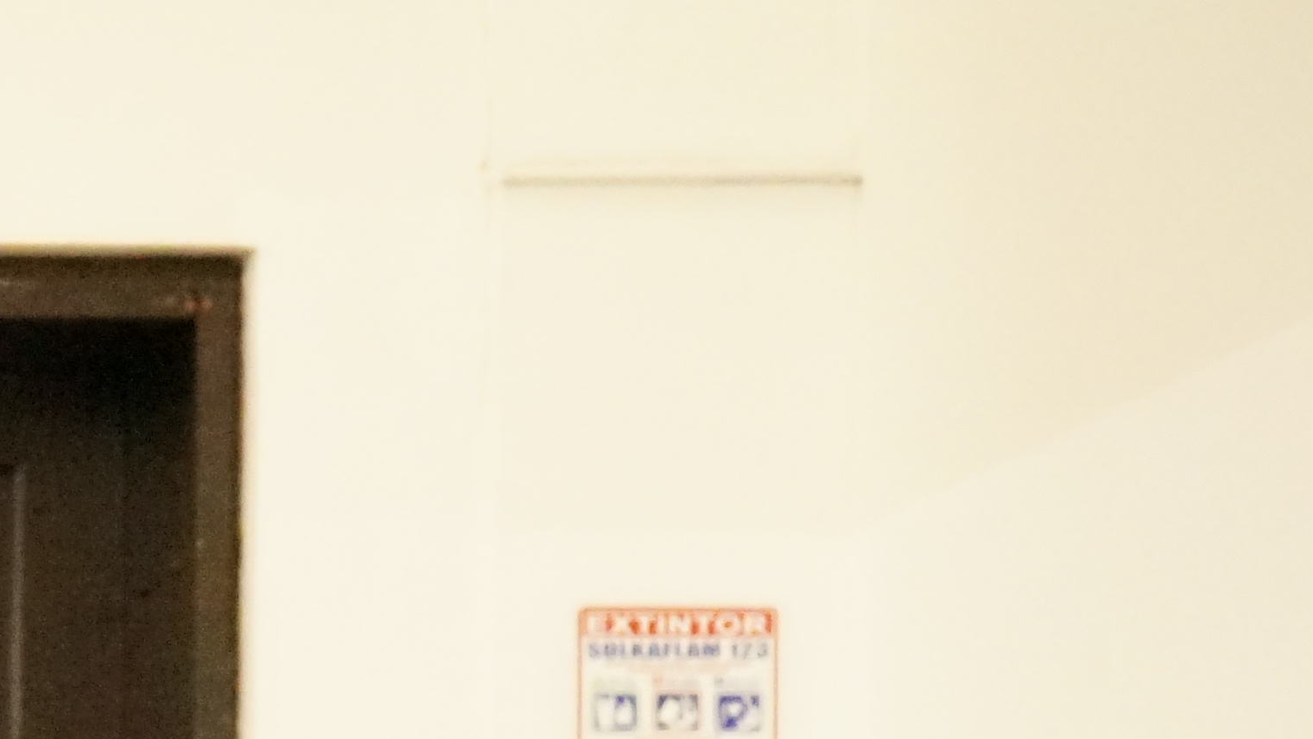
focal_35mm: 162
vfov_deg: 7.1
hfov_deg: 12.2
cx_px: -1064
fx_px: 5640
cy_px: 1674
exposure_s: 1/125
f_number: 6.3
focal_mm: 39
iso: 12800
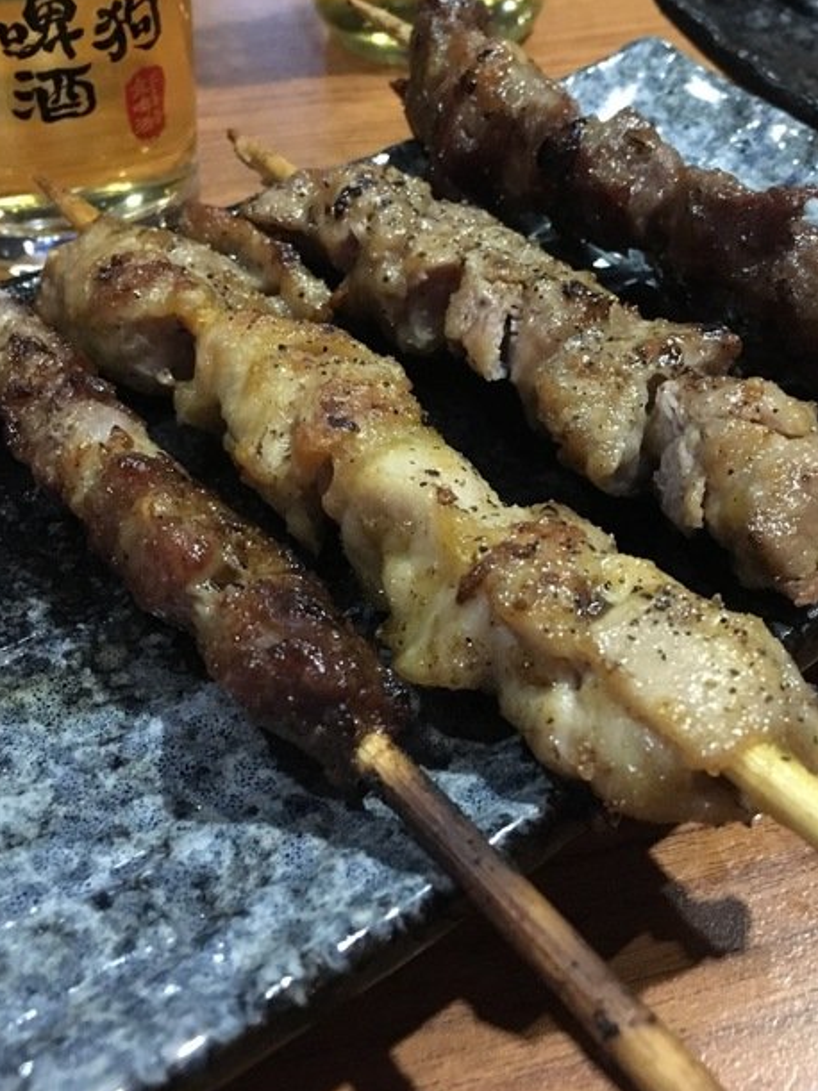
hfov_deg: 37.7
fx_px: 1198
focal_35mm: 38
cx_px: 441
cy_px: 393
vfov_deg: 48.4
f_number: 2.2
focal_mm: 4.15
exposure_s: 1/15
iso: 320
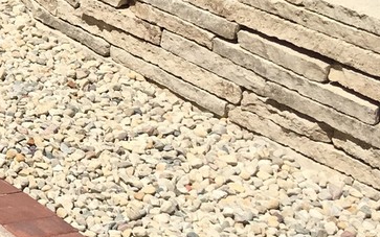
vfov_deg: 10.6
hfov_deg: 14.7
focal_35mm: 122
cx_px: -335
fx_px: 1264
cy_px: -6
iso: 25
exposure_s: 1/2262
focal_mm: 4.15
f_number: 2.2
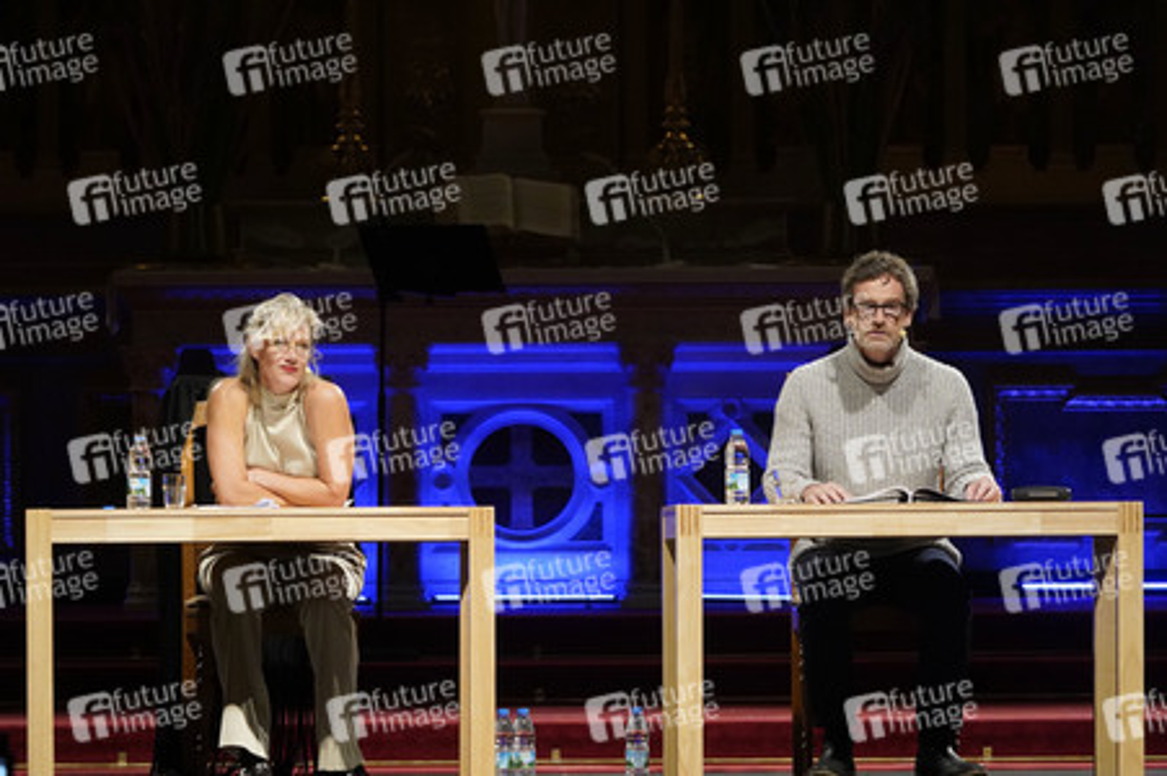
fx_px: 9718
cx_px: 584
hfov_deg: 6.9
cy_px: 388
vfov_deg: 4.6
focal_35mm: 300
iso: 6400
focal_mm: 300
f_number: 5.6
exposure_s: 1/200
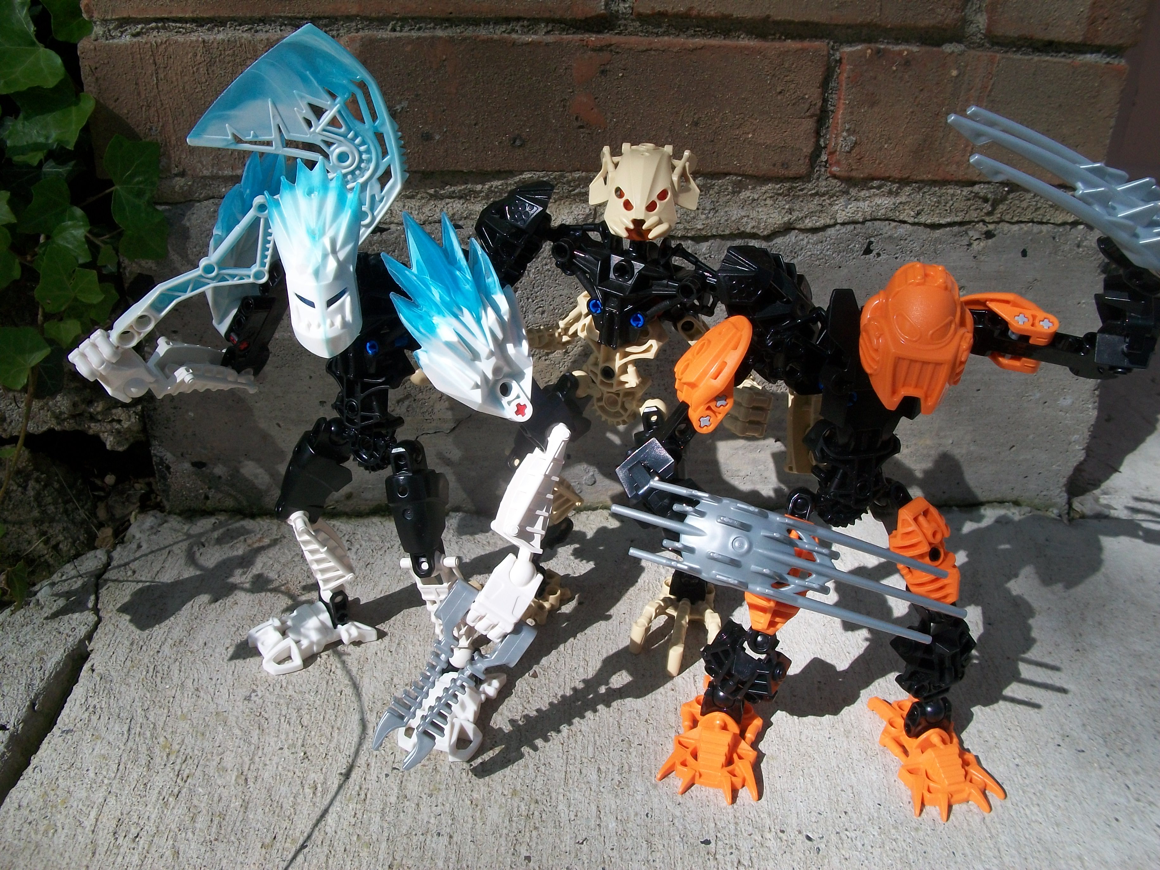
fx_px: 1072
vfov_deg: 44.2
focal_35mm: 32
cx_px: 580
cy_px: 435
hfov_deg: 56.8
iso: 80
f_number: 5.5
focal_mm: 5.7
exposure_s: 1/320
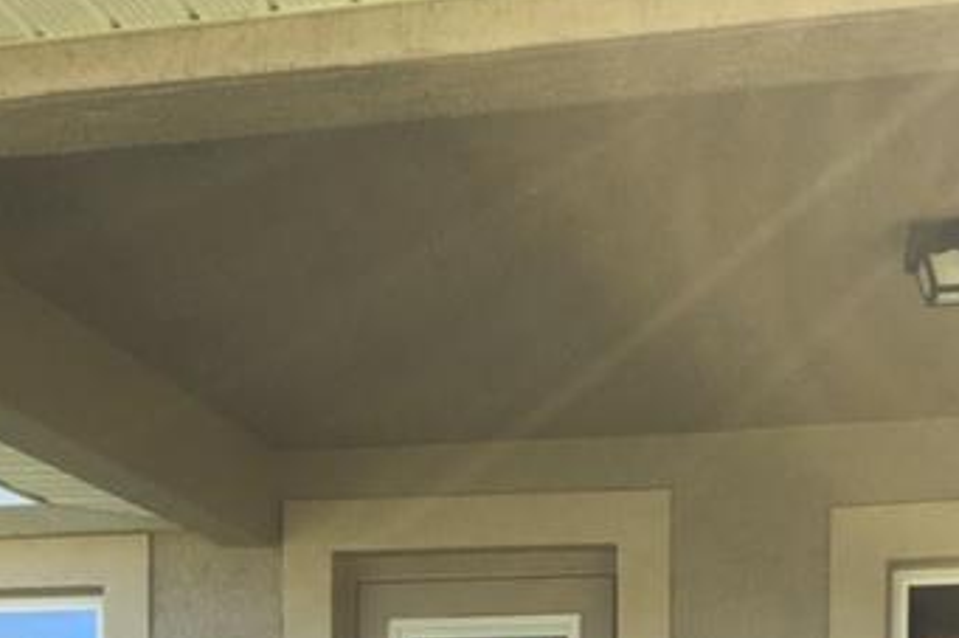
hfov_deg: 29.7
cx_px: 515
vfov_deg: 18.2
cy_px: 905
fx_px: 1810
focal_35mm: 68
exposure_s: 1/394
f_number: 2.2
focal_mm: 4.15
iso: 25
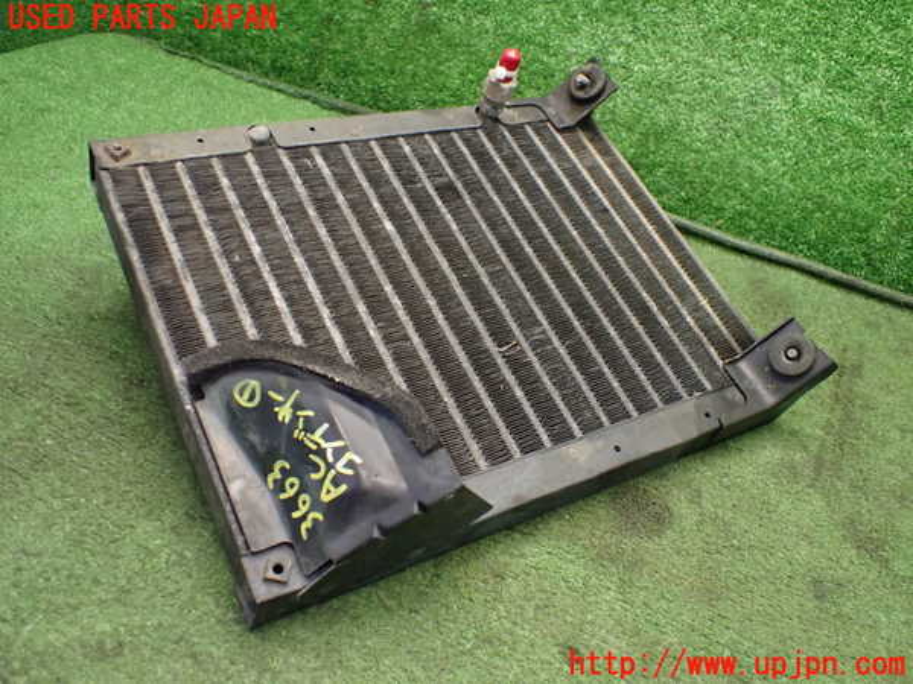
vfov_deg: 46.8
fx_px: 791
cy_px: 342
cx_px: 456
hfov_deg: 60.0
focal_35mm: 30
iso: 800
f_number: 2.3
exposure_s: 1/80
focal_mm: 5.4
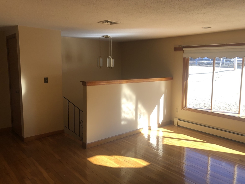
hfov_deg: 61.6
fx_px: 205
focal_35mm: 29
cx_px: 126
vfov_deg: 48.2
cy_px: 92
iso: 20
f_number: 1.8
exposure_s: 1/145
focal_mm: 3.99
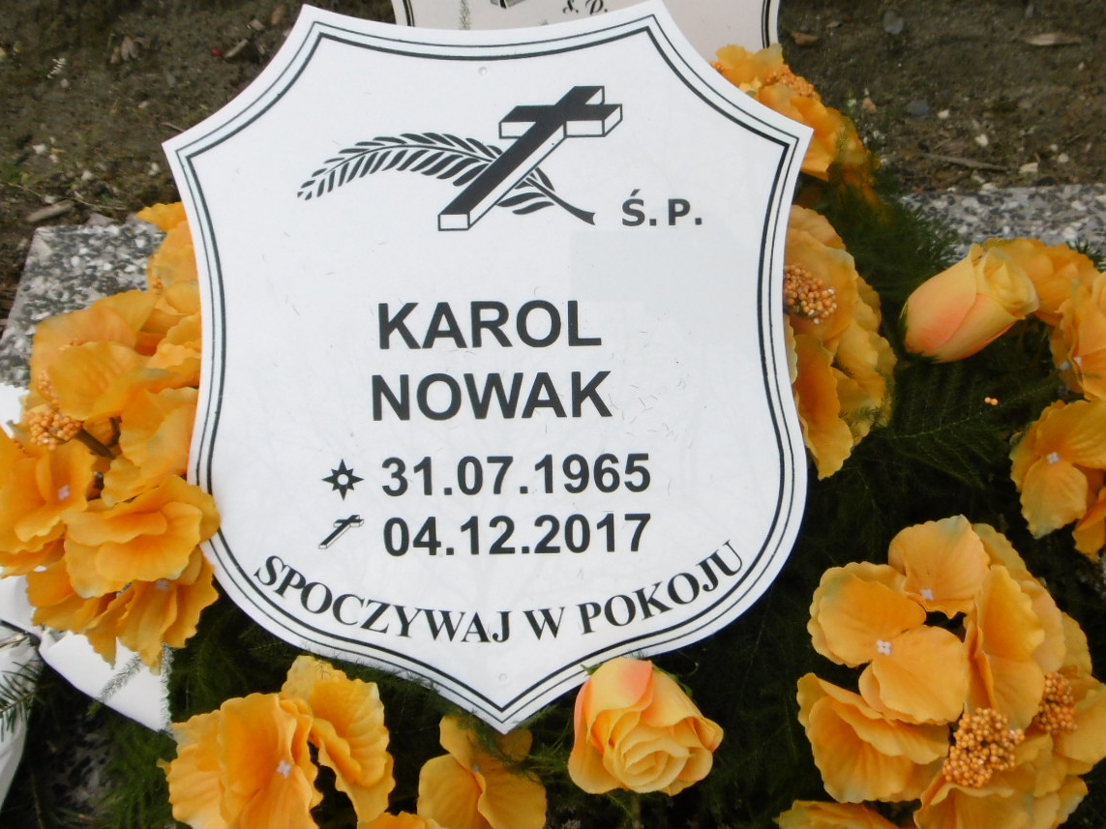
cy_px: 370
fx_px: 1374
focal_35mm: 43
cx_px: 623
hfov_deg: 43.8
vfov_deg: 33.6
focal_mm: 4.3
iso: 100
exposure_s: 1/125
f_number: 3.1
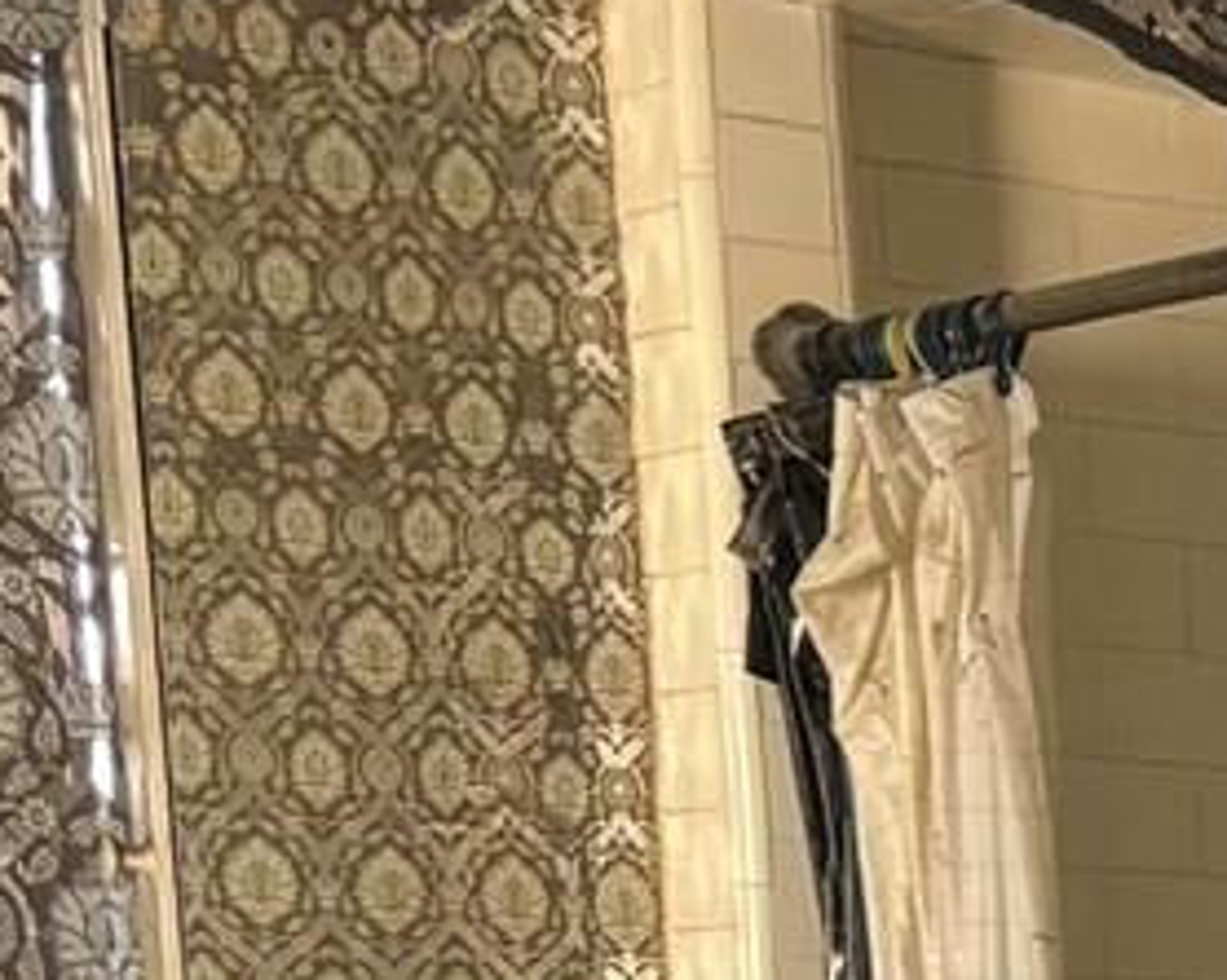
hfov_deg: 9.3
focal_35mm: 187
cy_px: 3015
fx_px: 6786
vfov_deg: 7.3
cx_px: 2940
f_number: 1.6
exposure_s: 1/121
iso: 125
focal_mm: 5.96
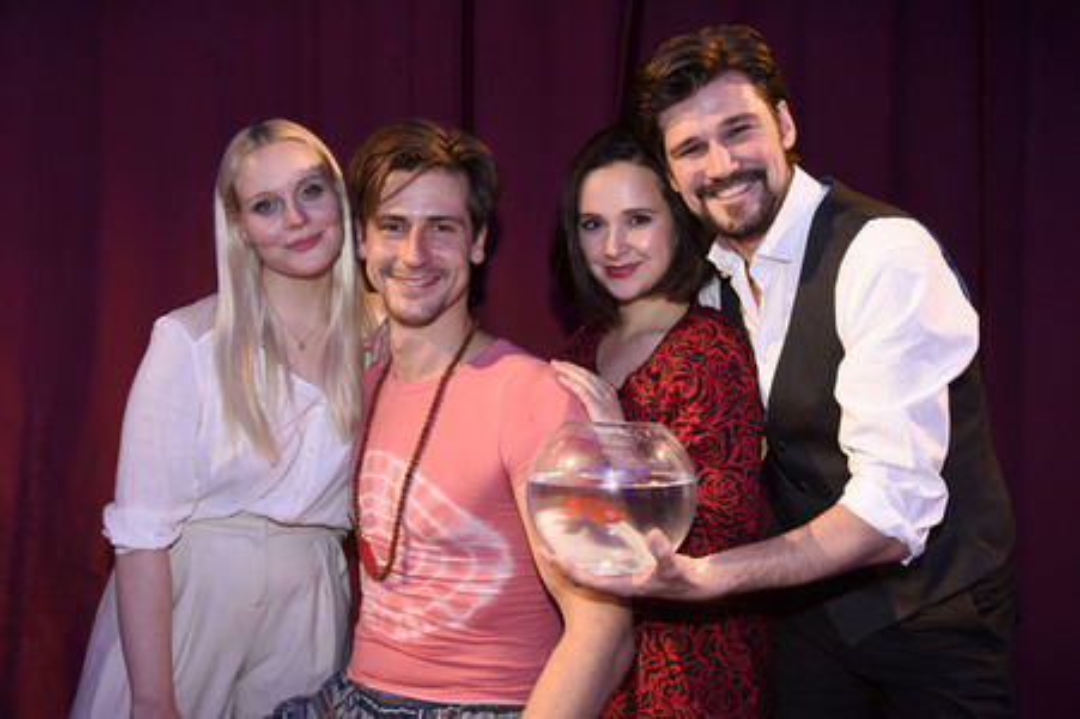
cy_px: 360
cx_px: 540
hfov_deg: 55.8
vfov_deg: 38.8
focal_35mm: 34
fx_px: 1019
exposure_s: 1/60
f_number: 6.3
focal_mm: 34
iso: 1250
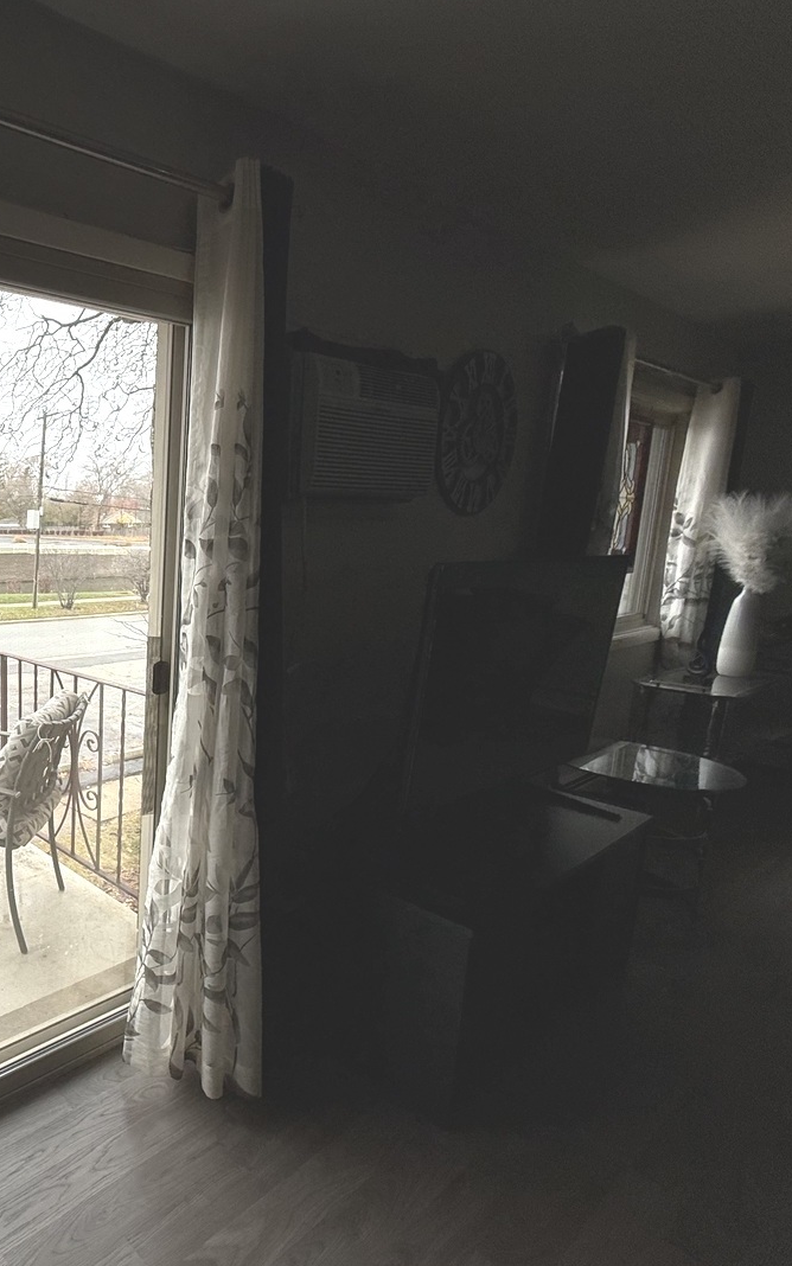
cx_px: -18
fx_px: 690
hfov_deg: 48.1
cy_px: 637
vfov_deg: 85.0
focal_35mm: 20
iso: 64
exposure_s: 1/261
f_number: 2.2
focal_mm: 2.22
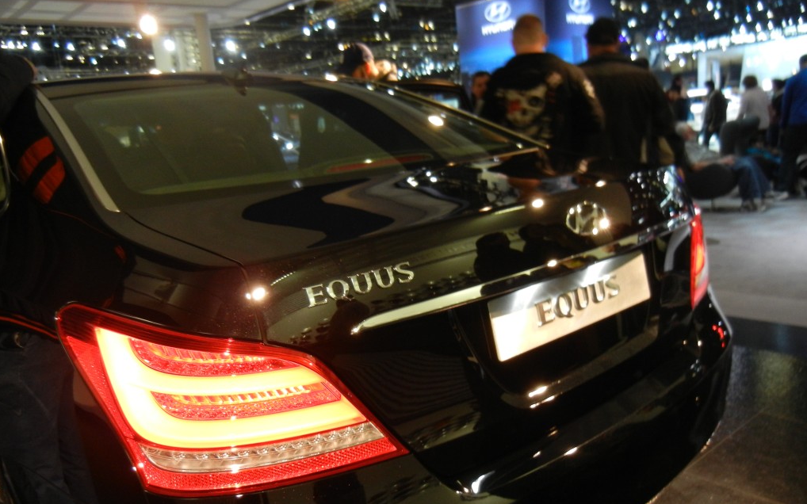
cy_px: 284
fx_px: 704
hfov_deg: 59.7
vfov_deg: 39.4
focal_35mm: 32
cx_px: 403
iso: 400
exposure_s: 1/33.5
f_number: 3.5
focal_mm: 5.4
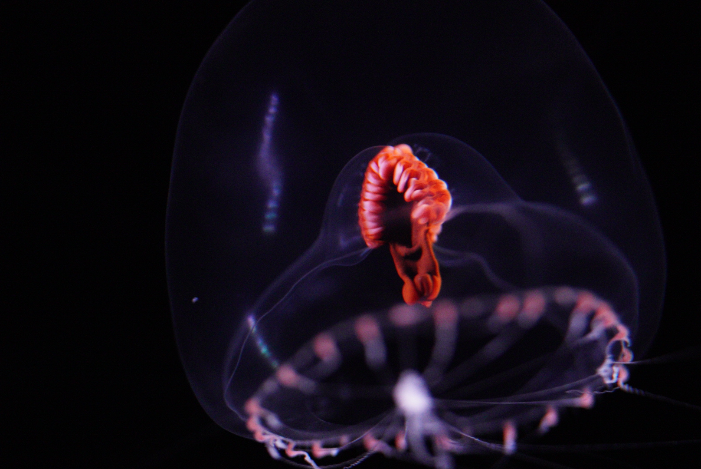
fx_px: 2631
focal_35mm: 135
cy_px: 234
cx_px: 350
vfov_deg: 10.2
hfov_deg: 15.2
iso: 6400
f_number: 2.8
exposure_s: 1/60
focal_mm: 90
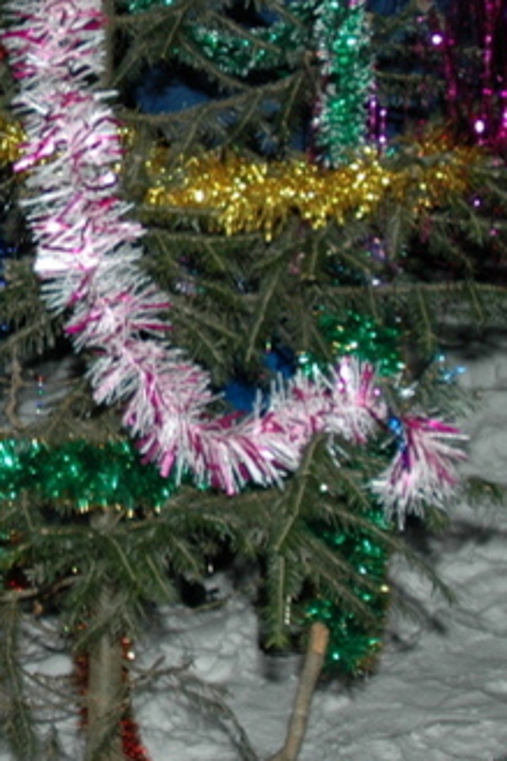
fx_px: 1776
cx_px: -123
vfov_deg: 24.1
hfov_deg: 15.6
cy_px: 271
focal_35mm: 84
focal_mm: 18
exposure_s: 1/100
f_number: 3.5
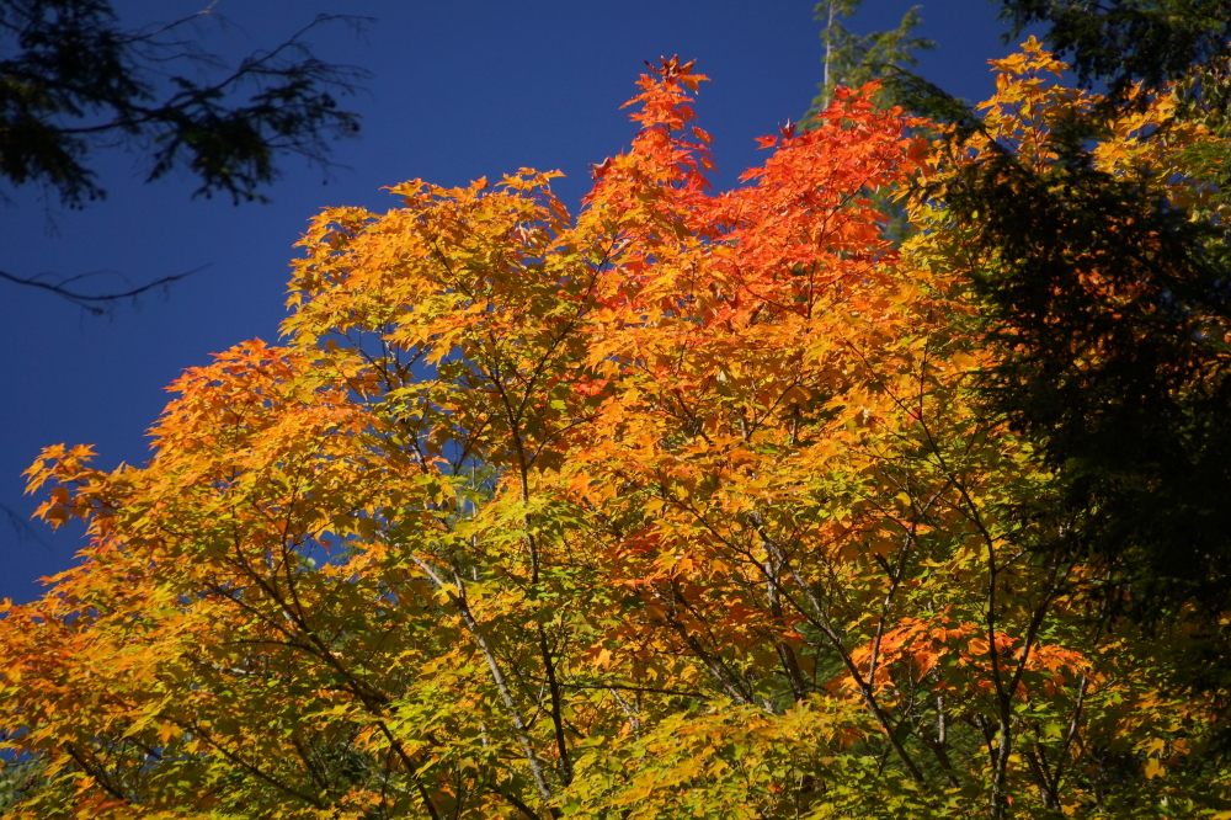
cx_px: 616
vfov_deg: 3.7
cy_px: 410
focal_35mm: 375
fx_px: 12818
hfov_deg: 5.5
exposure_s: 1/400
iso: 400
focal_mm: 250
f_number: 6.3
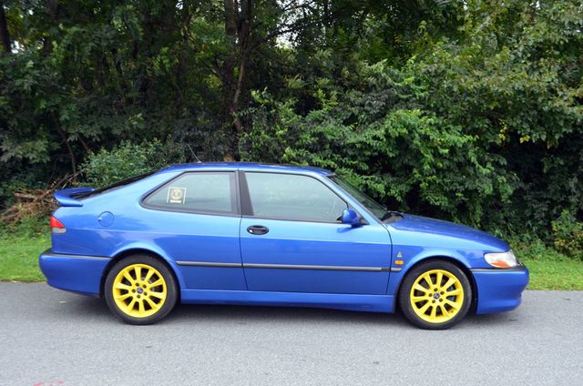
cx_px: 292
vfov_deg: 36.7
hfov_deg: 53.2
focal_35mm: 36
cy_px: 193
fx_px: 582
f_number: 5.6
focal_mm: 24
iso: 250
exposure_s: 1/125
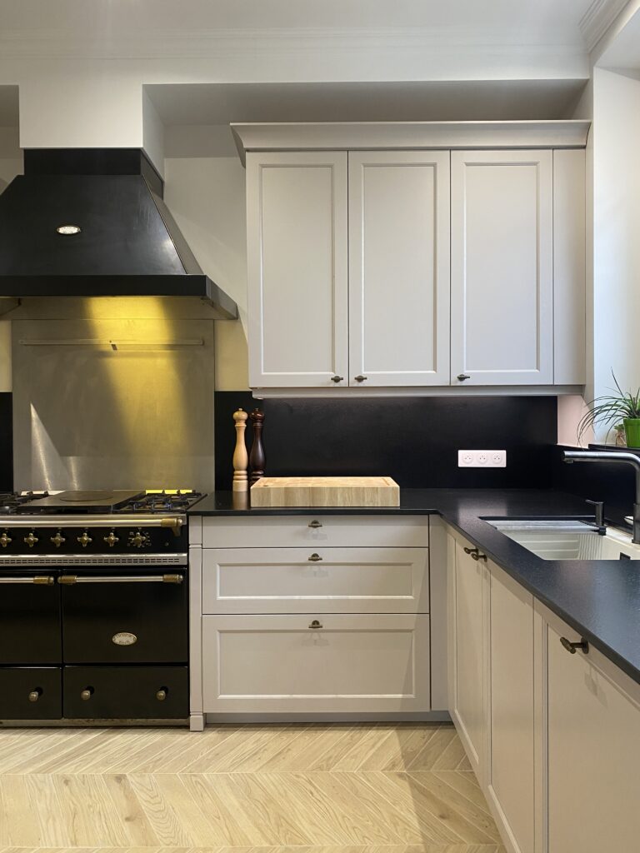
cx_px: 320
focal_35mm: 26
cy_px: 426
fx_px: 641
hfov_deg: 53.1
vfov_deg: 67.3
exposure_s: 1/60
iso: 160
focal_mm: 4.25
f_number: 1.8
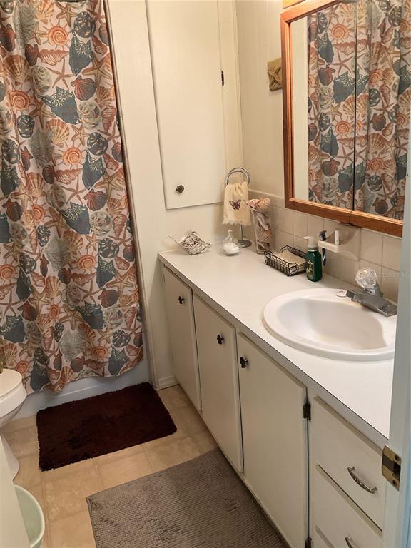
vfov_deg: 61.7
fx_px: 459
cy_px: 274
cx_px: 206
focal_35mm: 29
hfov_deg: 48.2
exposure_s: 1/60
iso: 80
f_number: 1.8
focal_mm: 3
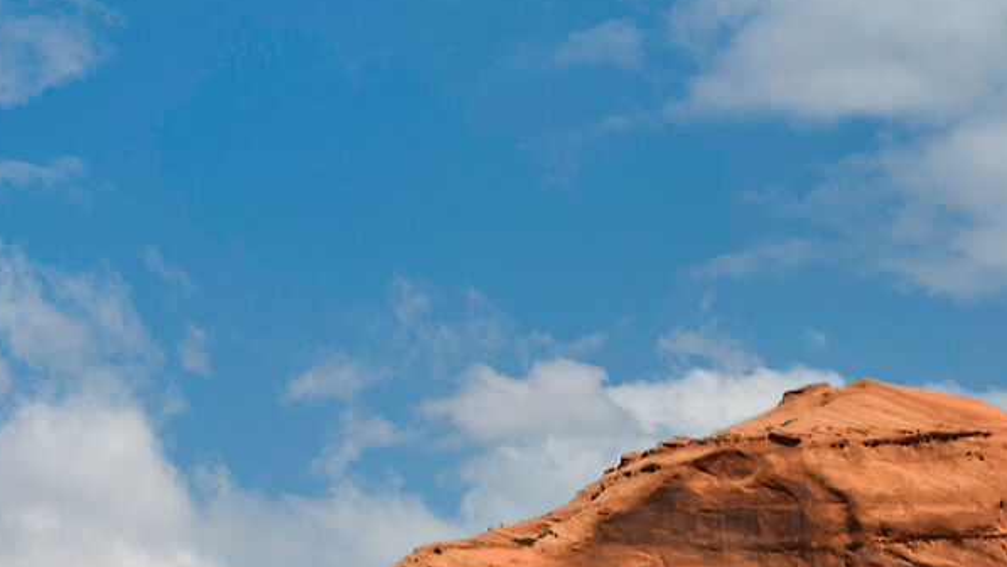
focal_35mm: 274
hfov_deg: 7.6
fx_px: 7317
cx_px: -943
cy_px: 1178
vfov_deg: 4.4
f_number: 18
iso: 160
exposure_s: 1/80
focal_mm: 65
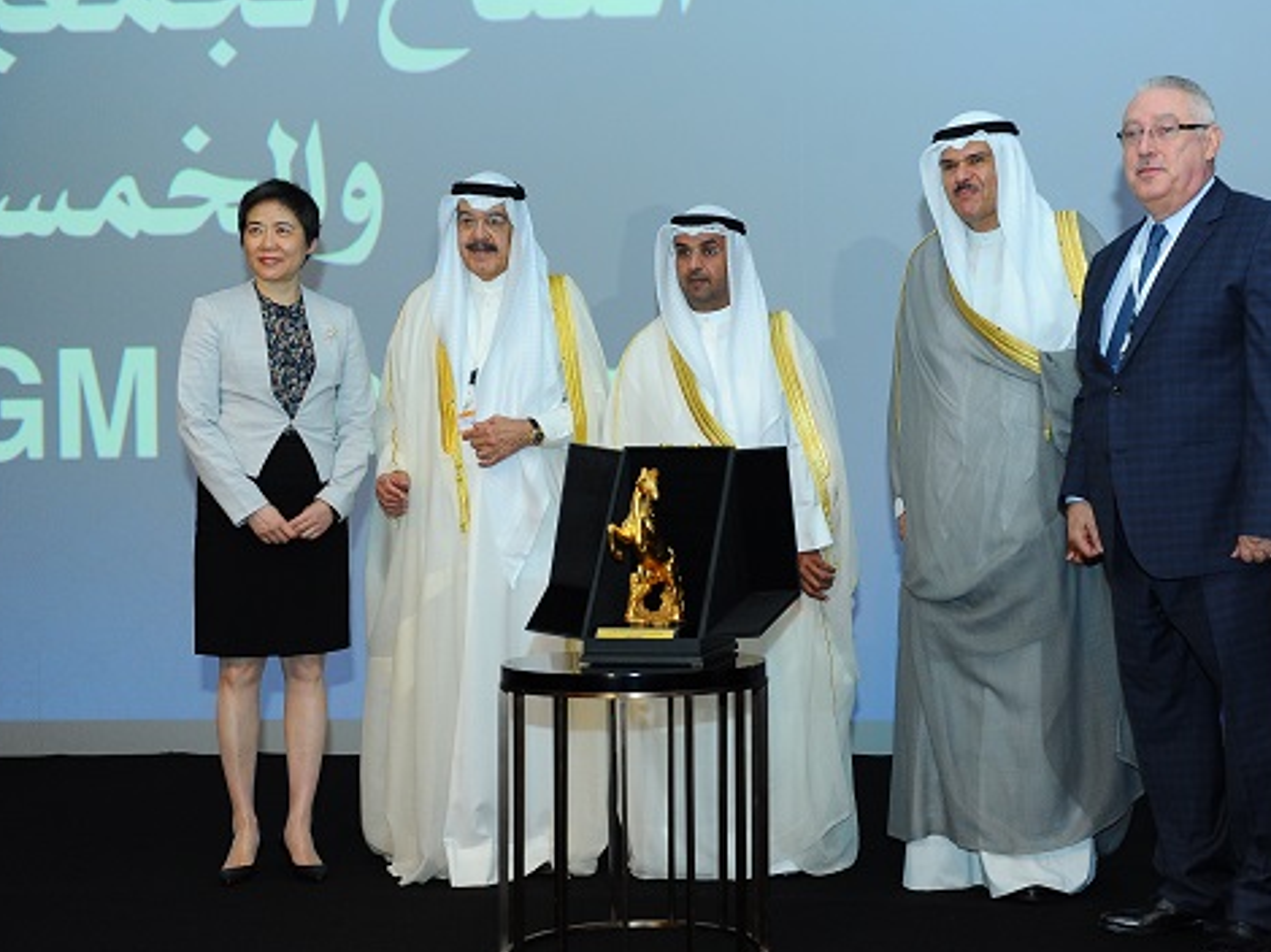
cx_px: 771
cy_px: 485
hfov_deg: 35.4
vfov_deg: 27.0
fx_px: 1982
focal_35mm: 54
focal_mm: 44
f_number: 3.5
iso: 2500
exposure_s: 1/125
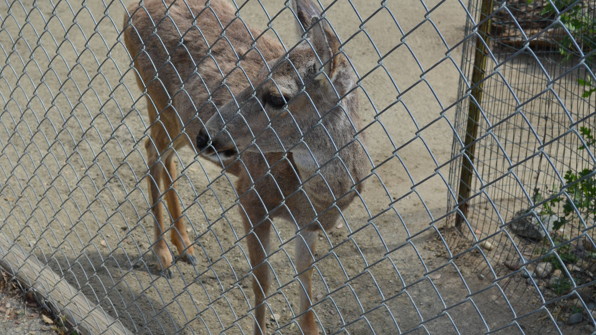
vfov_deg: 21.1
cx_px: 300
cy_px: 158
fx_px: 901
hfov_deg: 36.6
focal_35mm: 57
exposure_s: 1/250
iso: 140
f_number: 8
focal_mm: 36
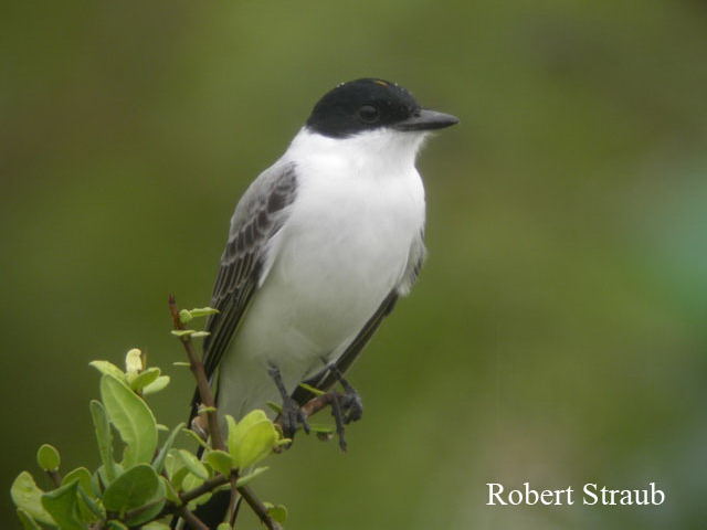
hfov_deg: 17.9
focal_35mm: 110
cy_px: 265
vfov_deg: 13.5
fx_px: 2247
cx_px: 354
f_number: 4.1
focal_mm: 22.8
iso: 100
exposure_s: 1/62.4
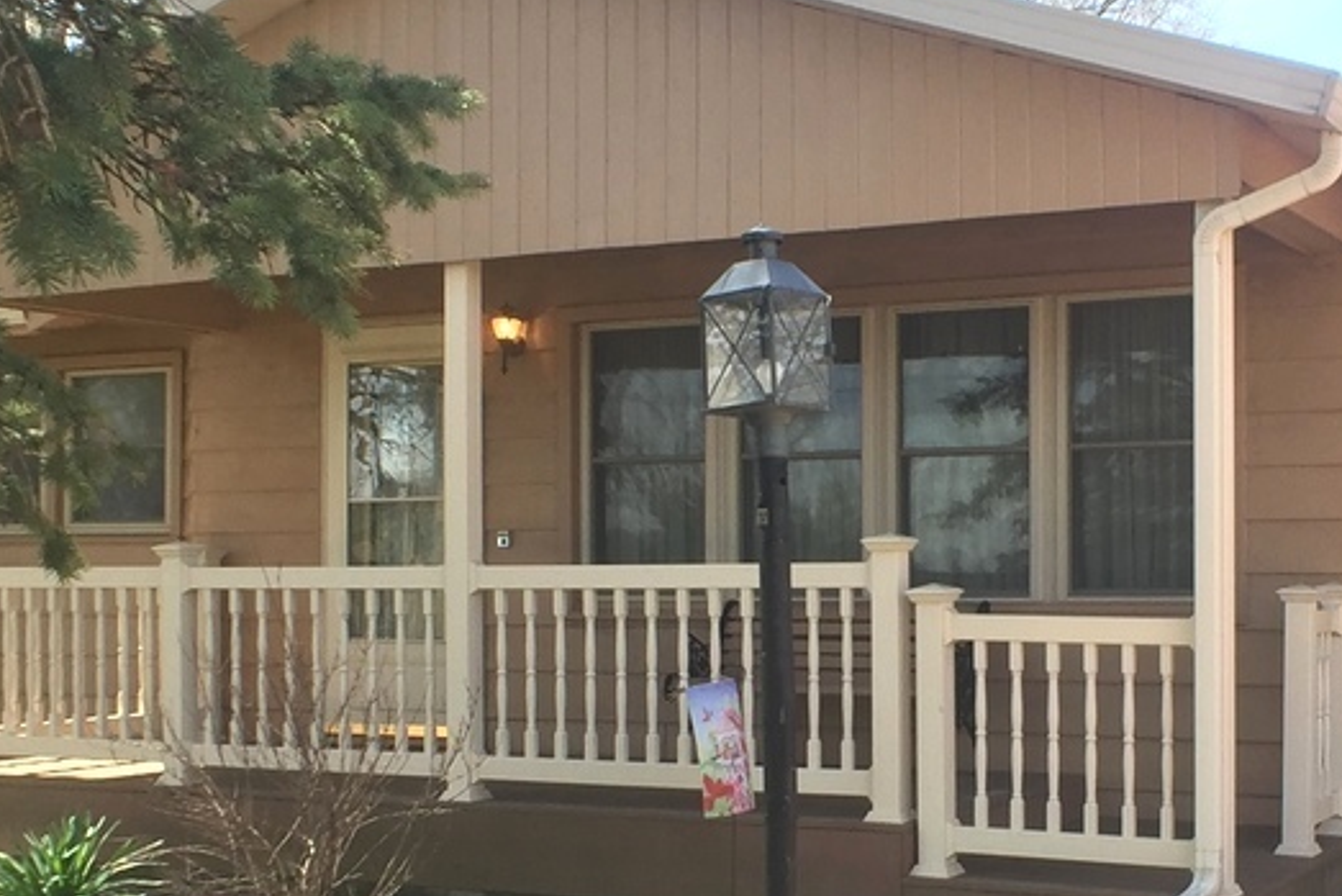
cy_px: 621
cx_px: 1008
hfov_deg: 24.2
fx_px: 3095
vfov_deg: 16.4
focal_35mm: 83
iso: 32
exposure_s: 1/527
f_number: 2.2
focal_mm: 4.15
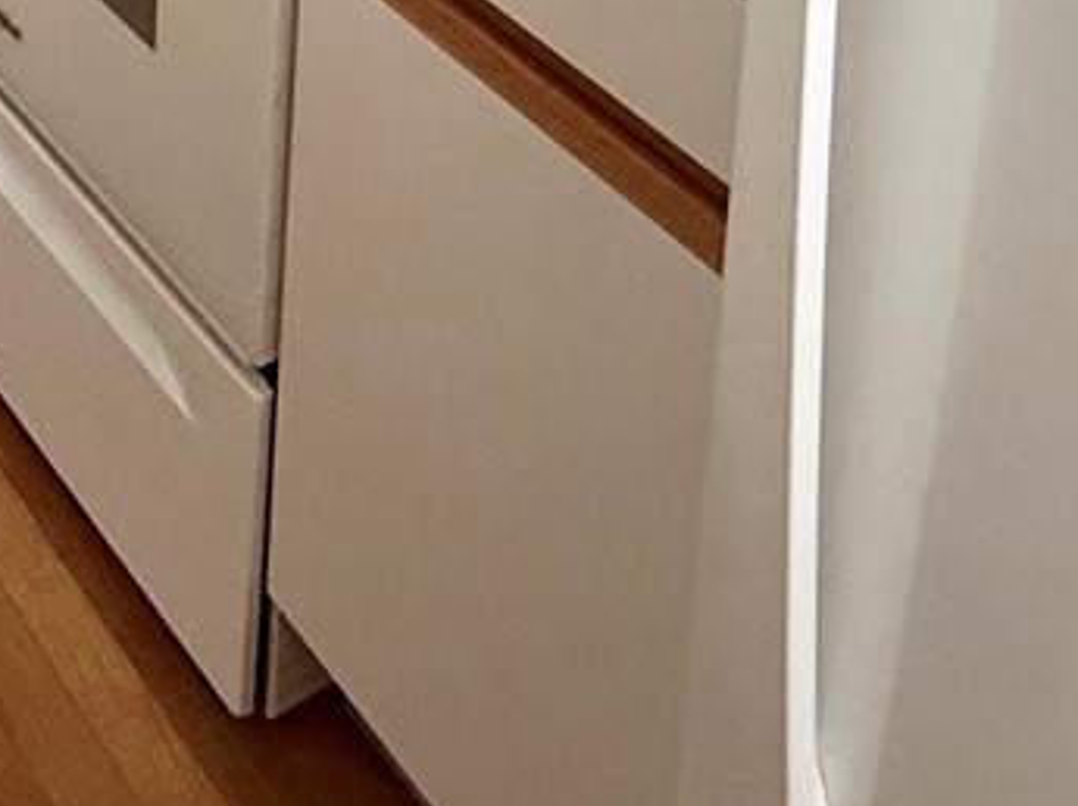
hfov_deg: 28.2
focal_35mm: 65
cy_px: -981
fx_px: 2022
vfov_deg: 15.6
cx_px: 28
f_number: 2.2
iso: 320
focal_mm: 2.22
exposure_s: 1/71
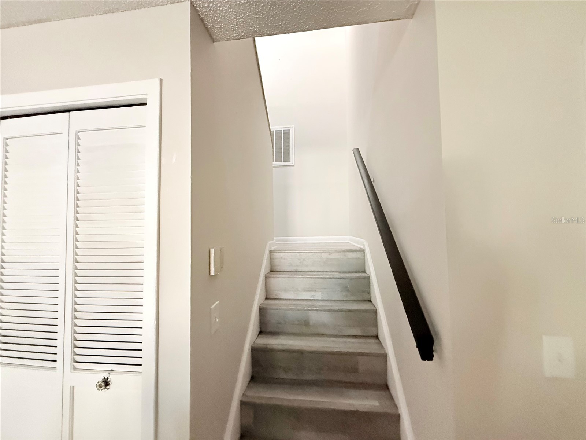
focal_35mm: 14
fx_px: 237
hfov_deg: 102.1
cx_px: 293
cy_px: 220
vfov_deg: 85.7
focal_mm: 2.22
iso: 800
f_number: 2.2
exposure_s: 1/60
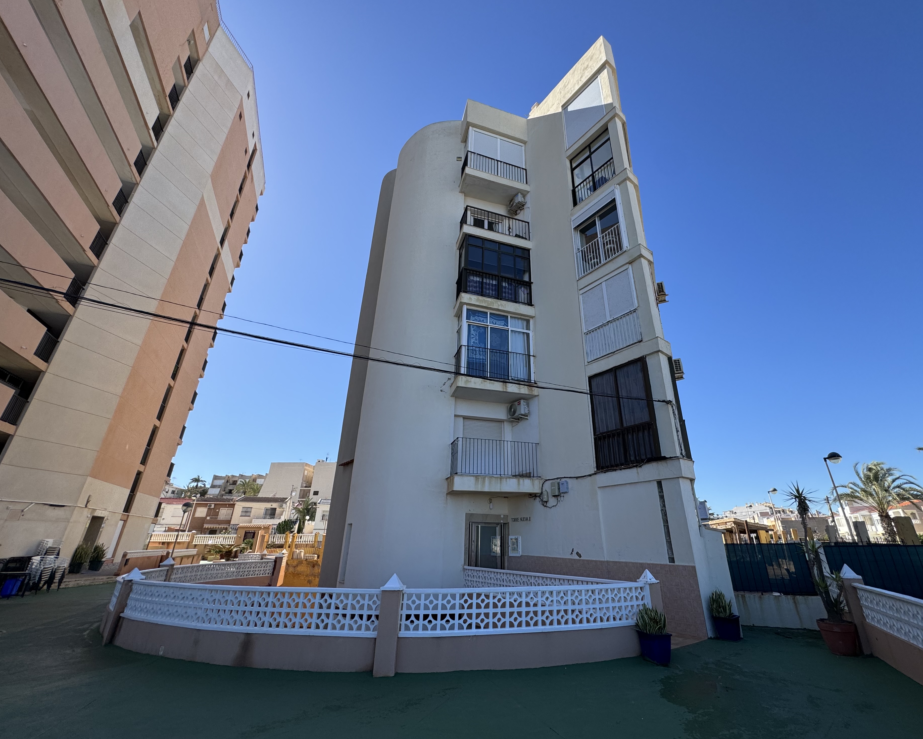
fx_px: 410
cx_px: 503
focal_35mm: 15
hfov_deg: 96.5
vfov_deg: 84.0
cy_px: 360
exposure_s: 1/1277
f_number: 2.2
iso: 50
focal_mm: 2.22
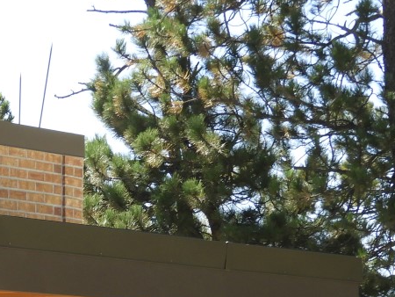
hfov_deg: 9.3
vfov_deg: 7.1
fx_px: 2375
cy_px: 399
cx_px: -186
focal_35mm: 208
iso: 100
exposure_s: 1/250
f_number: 4.2
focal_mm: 11.6
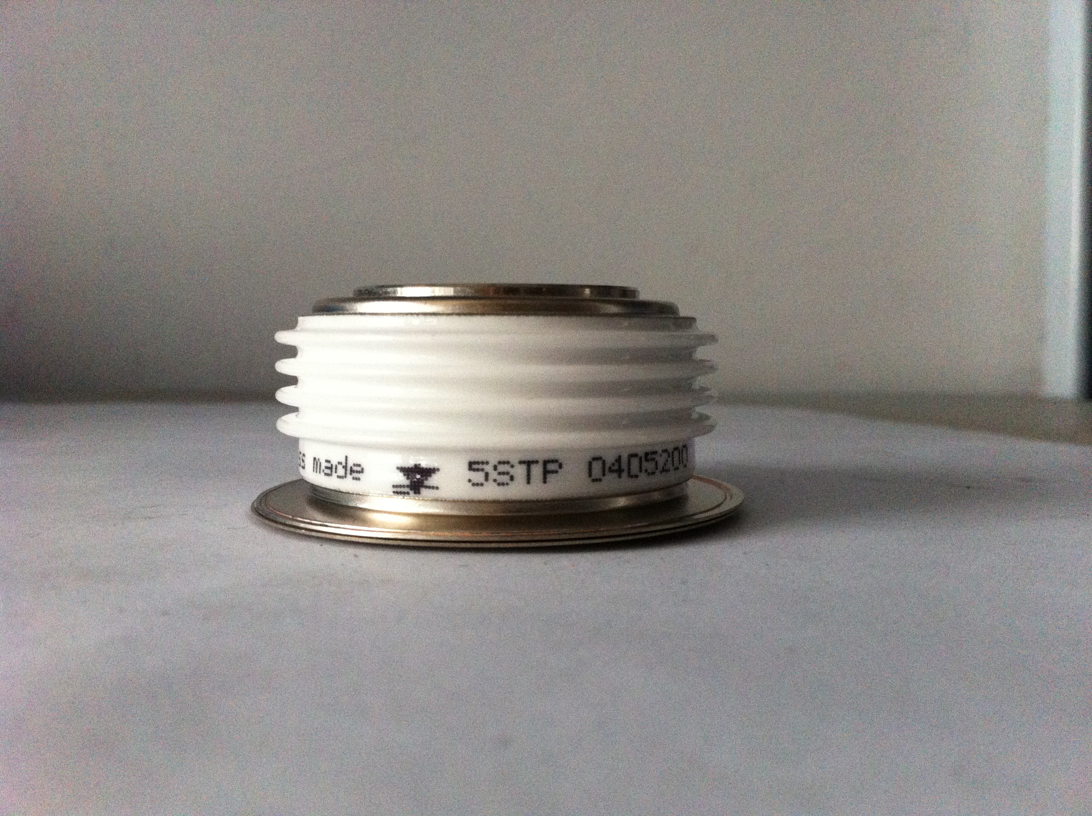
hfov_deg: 52.7
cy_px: 408
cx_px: 546
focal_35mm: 35
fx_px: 1102
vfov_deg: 40.6
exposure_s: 1/15
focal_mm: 3.85
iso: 400
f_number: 2.8
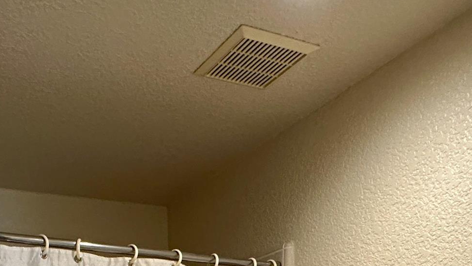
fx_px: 601
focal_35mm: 48
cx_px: 113
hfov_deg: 41.5
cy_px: 450
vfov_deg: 19.8
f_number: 2.2
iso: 200
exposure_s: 1/120
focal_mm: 2.22
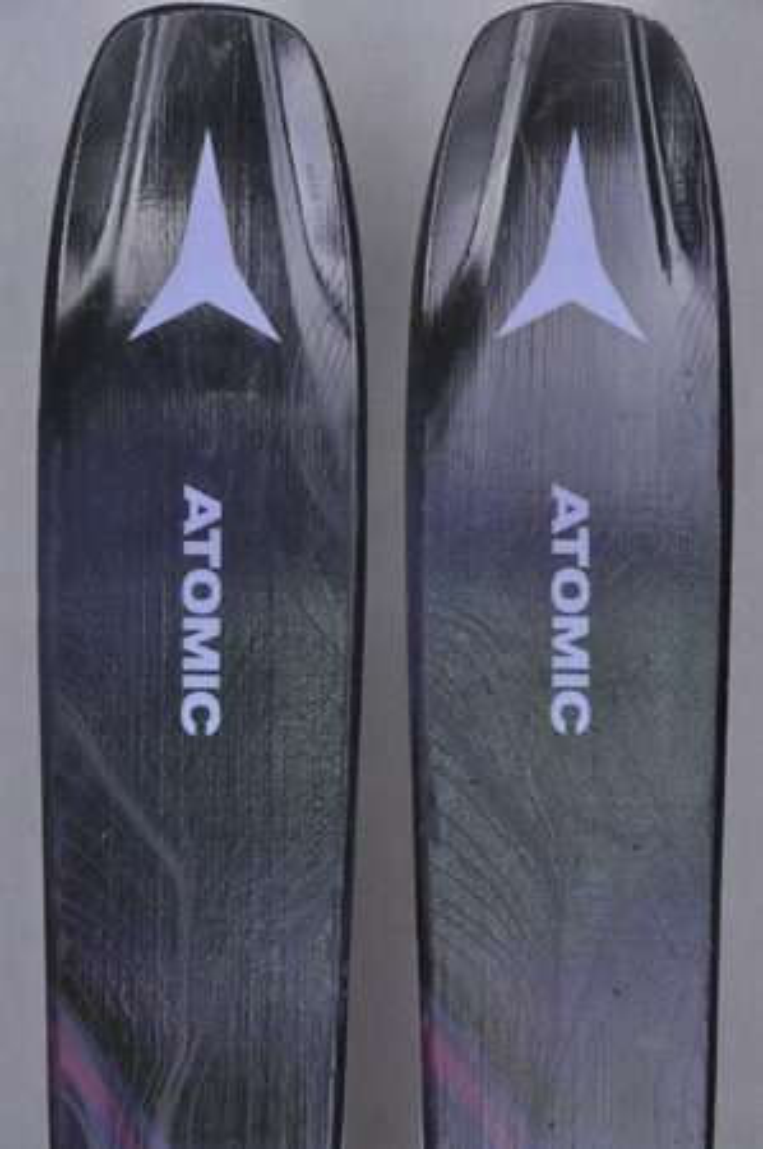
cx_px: 382
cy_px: 574
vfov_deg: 13.1
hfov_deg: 8.7
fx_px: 5018
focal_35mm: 158
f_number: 9.5
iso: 3200
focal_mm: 105
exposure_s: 1/125
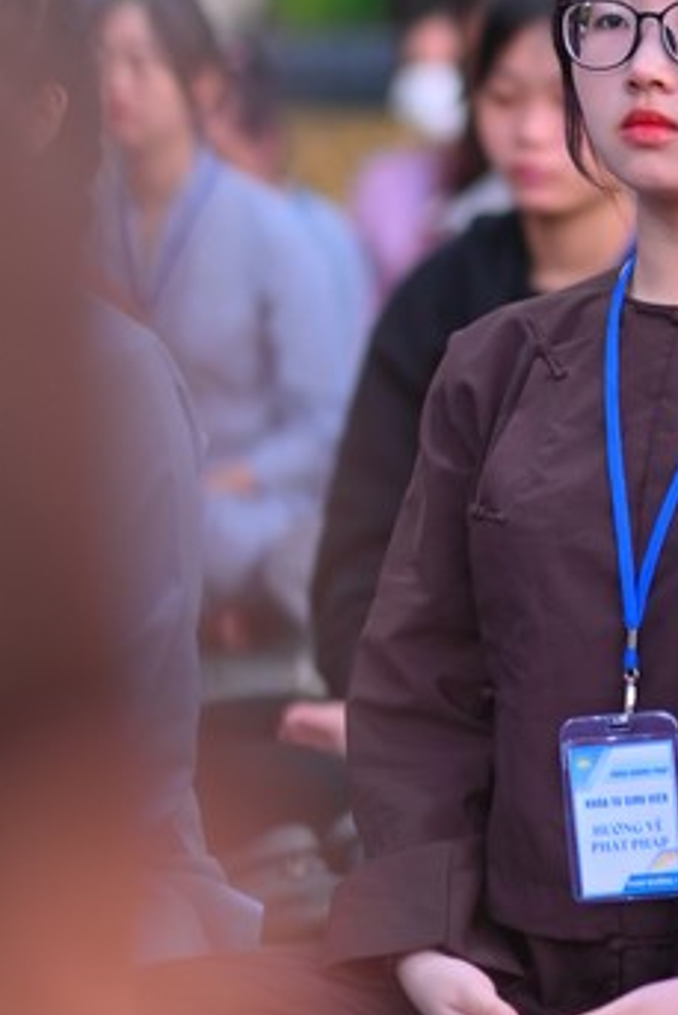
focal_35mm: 161
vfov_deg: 12.7
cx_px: 431
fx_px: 4543
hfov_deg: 8.5
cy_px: 376
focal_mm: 85
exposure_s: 1/125
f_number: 2.2
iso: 320
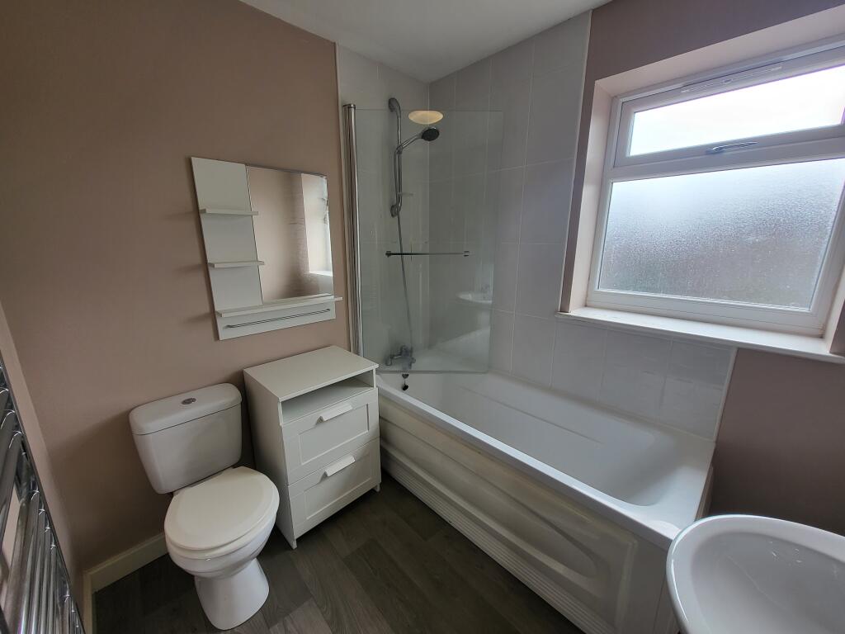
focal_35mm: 13
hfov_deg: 106.2
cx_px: 422
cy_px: 317
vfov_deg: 89.9
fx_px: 317
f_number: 2.2
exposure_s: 1/100
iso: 40
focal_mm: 1.74
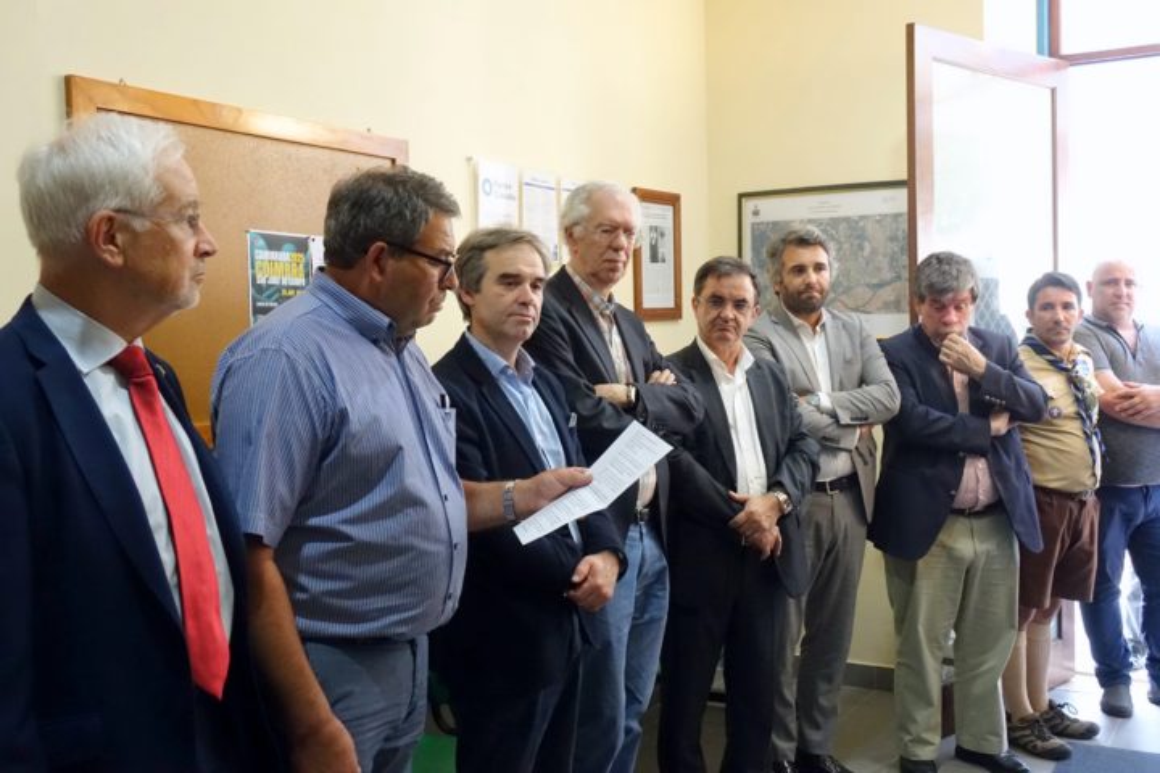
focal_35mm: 37
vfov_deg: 35.9
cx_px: 580
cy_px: 386
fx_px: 1192
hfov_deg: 51.9
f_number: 2.8
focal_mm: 13.65
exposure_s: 1/125
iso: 2000
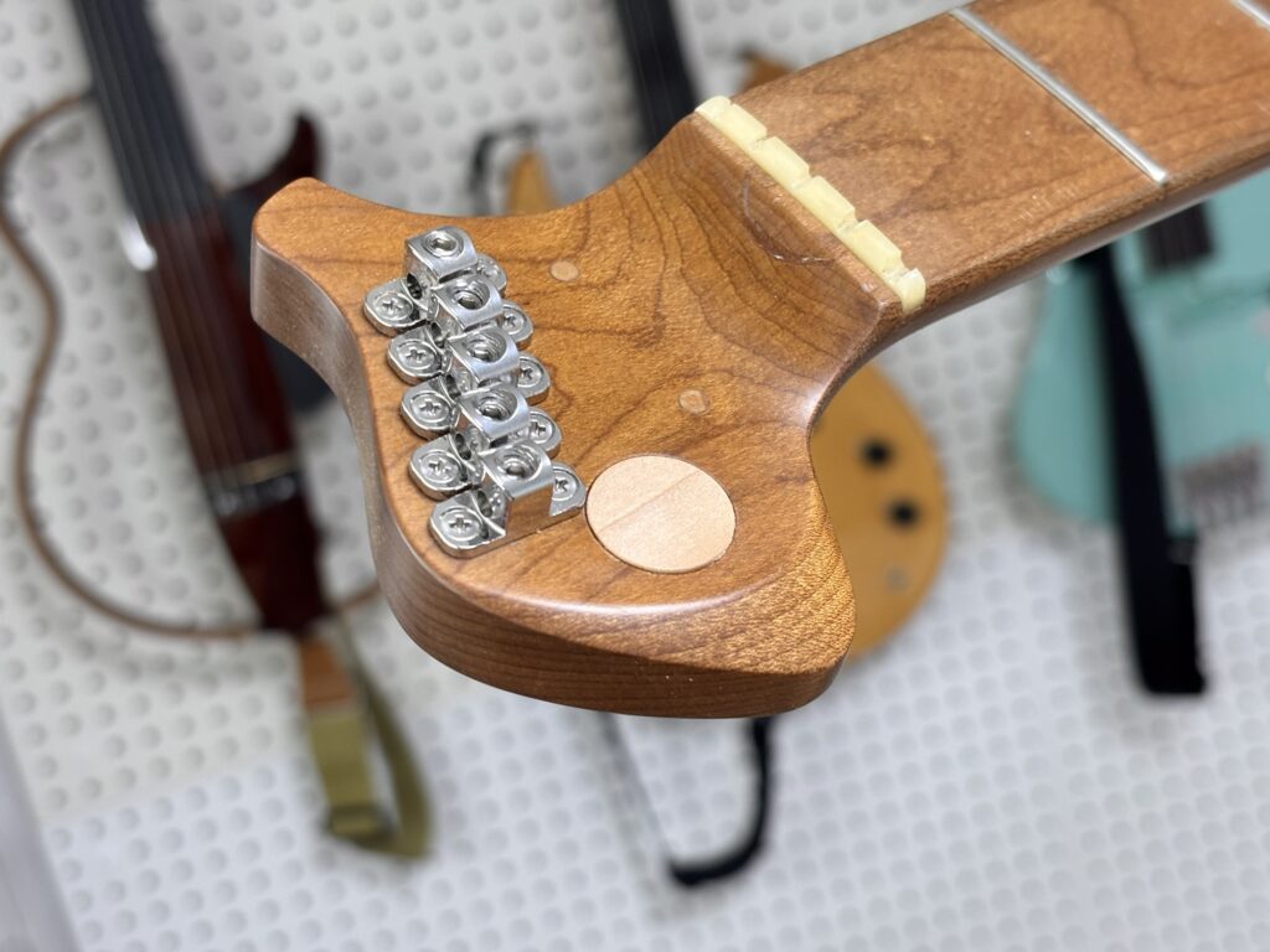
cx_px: 635
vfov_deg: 28.0
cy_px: 476
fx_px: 1908
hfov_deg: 36.8
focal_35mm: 52
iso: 50
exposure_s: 1/50
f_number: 1.6
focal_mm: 5.96
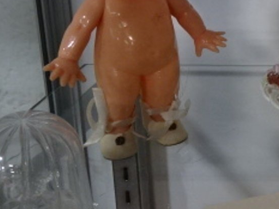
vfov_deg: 21.8
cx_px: 334
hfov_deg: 26.2
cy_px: 20
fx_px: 532
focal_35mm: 66
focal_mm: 4.1
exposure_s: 1/30
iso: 400
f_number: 3.5
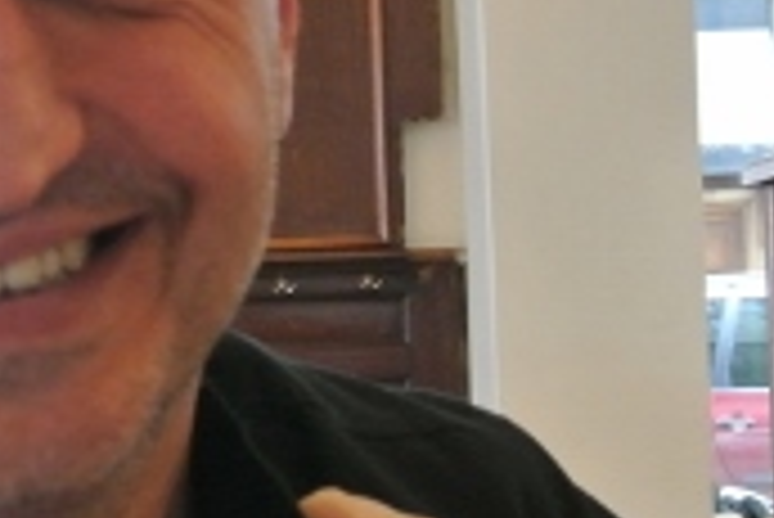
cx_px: -27
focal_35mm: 119
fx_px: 2561
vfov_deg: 11.4
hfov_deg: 16.8
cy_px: 491
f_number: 3.8
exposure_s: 1/40
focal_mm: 12.2
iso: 800
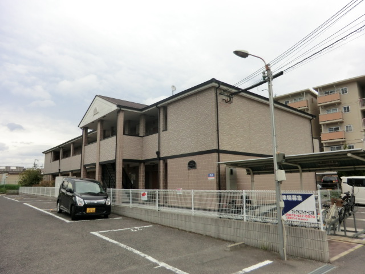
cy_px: 137
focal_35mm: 24
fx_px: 253
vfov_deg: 56.8
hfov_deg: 71.6
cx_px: 182
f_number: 3.2
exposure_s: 1/640
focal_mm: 4.3
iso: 80
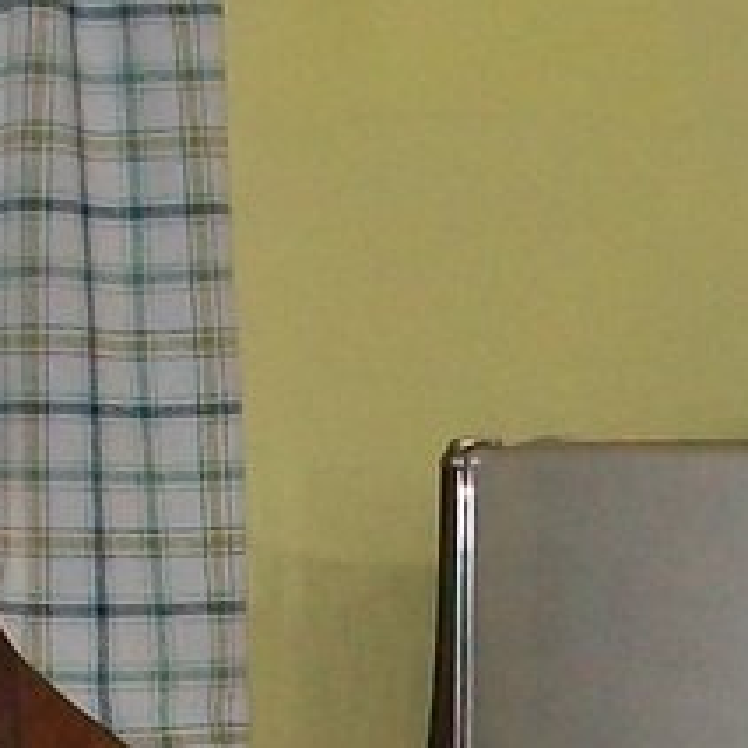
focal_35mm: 213
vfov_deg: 8.1
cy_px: 1118
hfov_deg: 8.2
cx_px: 497
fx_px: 5207
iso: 120
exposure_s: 1/60
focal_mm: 5.7
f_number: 2.8
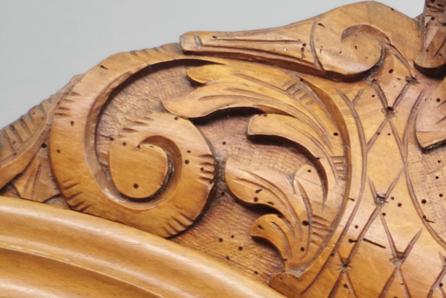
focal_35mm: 115
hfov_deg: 16.7
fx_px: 1425
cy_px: 246
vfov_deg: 11.9
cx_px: 590
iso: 1600
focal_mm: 23.13
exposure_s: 1/30
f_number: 4
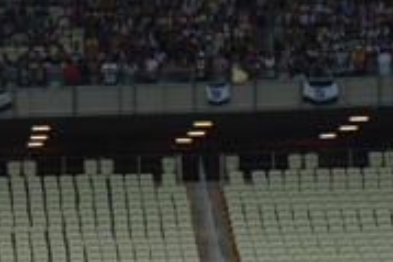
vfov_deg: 5.3
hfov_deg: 7.9
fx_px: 2781
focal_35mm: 255
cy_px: 425
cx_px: -165
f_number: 5
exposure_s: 1/80
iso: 200
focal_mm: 38
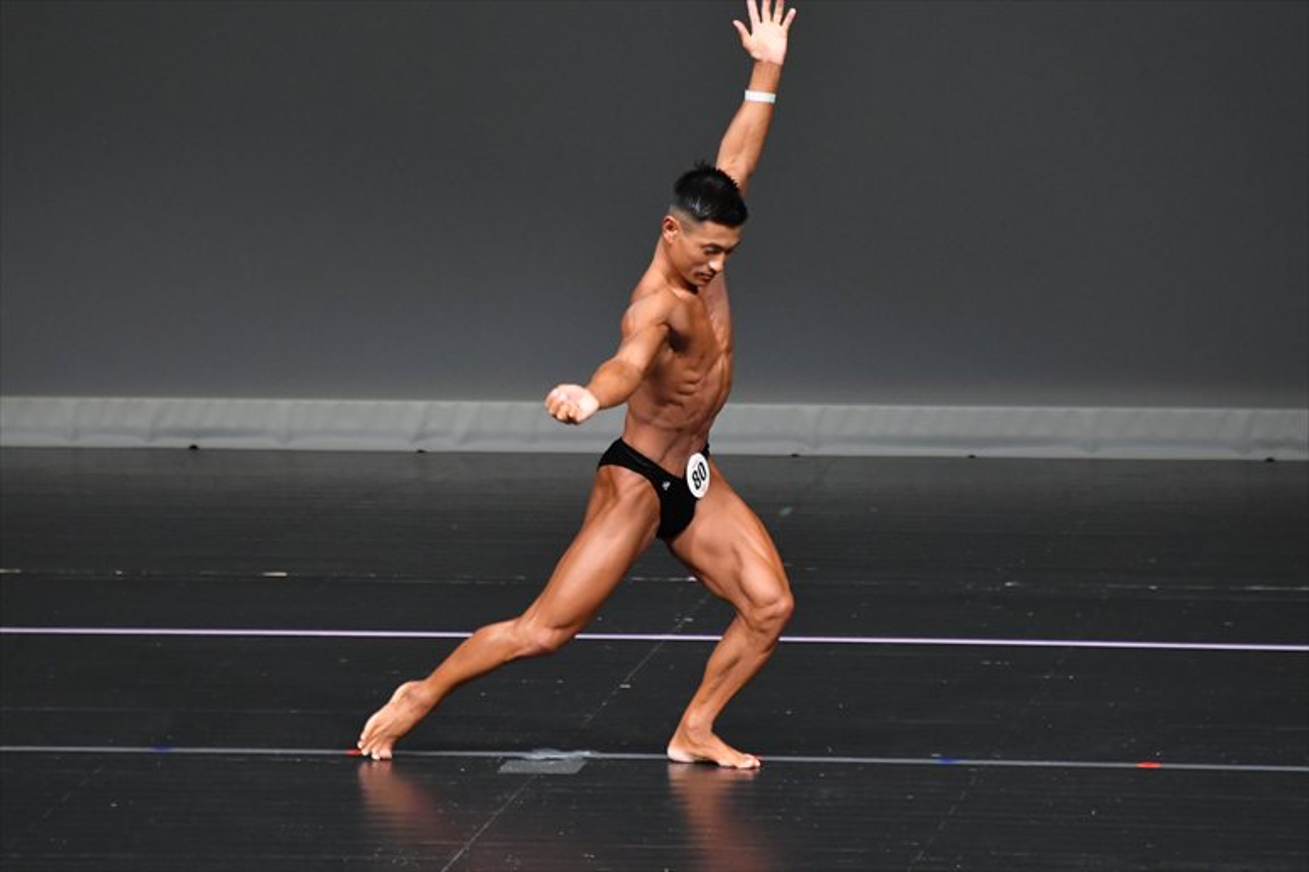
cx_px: 654
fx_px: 13629
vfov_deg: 3.7
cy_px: 436
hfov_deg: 5.5
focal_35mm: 375
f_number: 5.6
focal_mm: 250
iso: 4000
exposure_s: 1/400
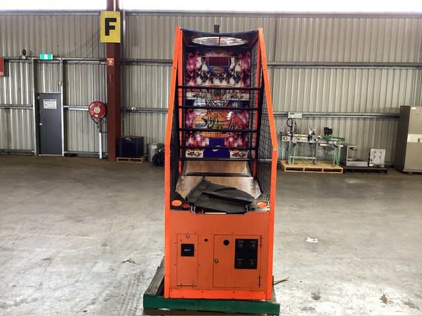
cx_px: 211
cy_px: 158
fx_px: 378
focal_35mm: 31
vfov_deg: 45.4
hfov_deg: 58.4
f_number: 2.4
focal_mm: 3.3
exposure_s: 1/50
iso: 200
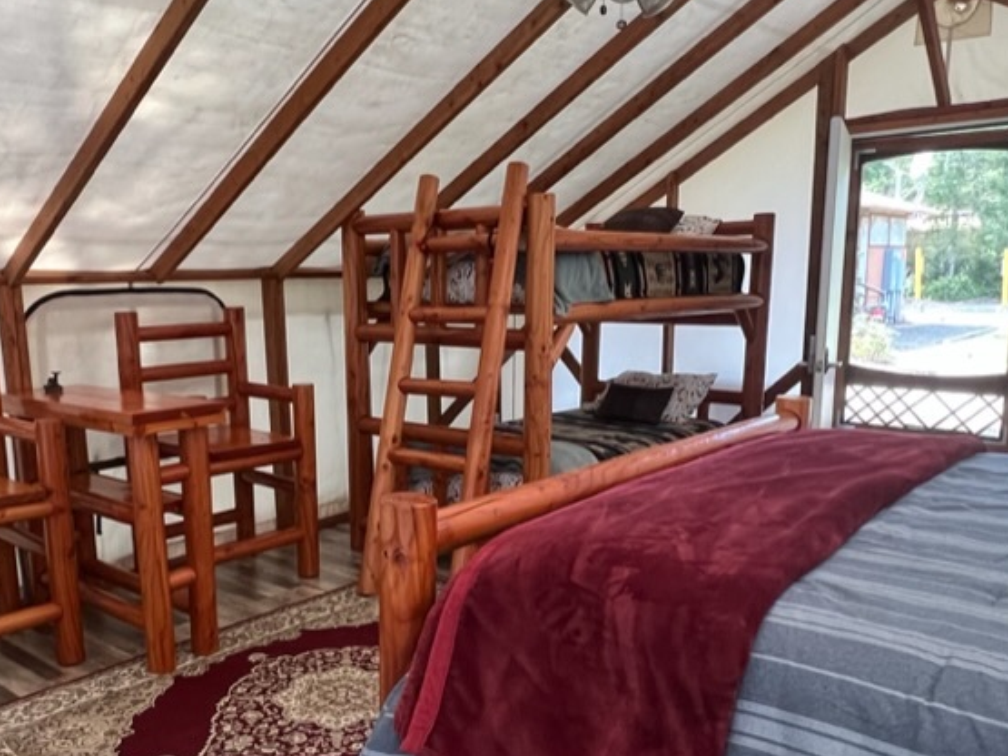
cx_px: 394
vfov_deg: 46.6
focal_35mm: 30
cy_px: 443
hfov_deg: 59.4
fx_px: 873
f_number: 1.8
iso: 200
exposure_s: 1/99
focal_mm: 1.57
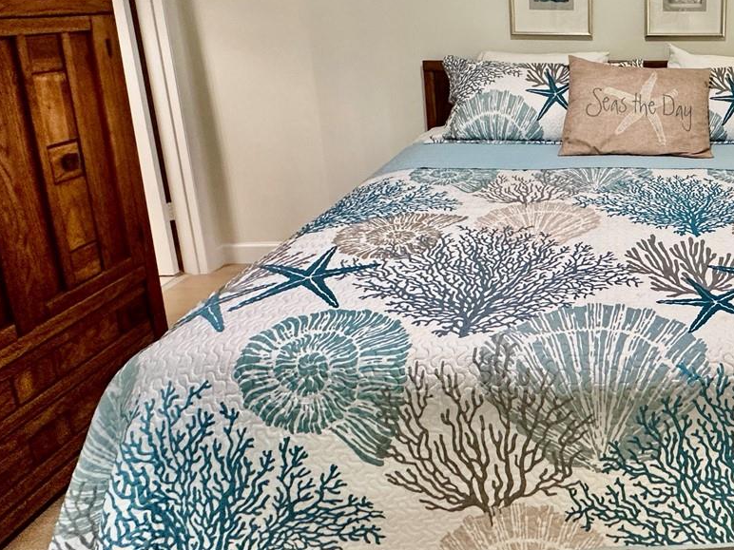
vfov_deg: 46.5
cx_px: 648
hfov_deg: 54.4
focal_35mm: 29
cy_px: 139
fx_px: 615
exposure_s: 1/120
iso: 250
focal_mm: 2.22
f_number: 2.2
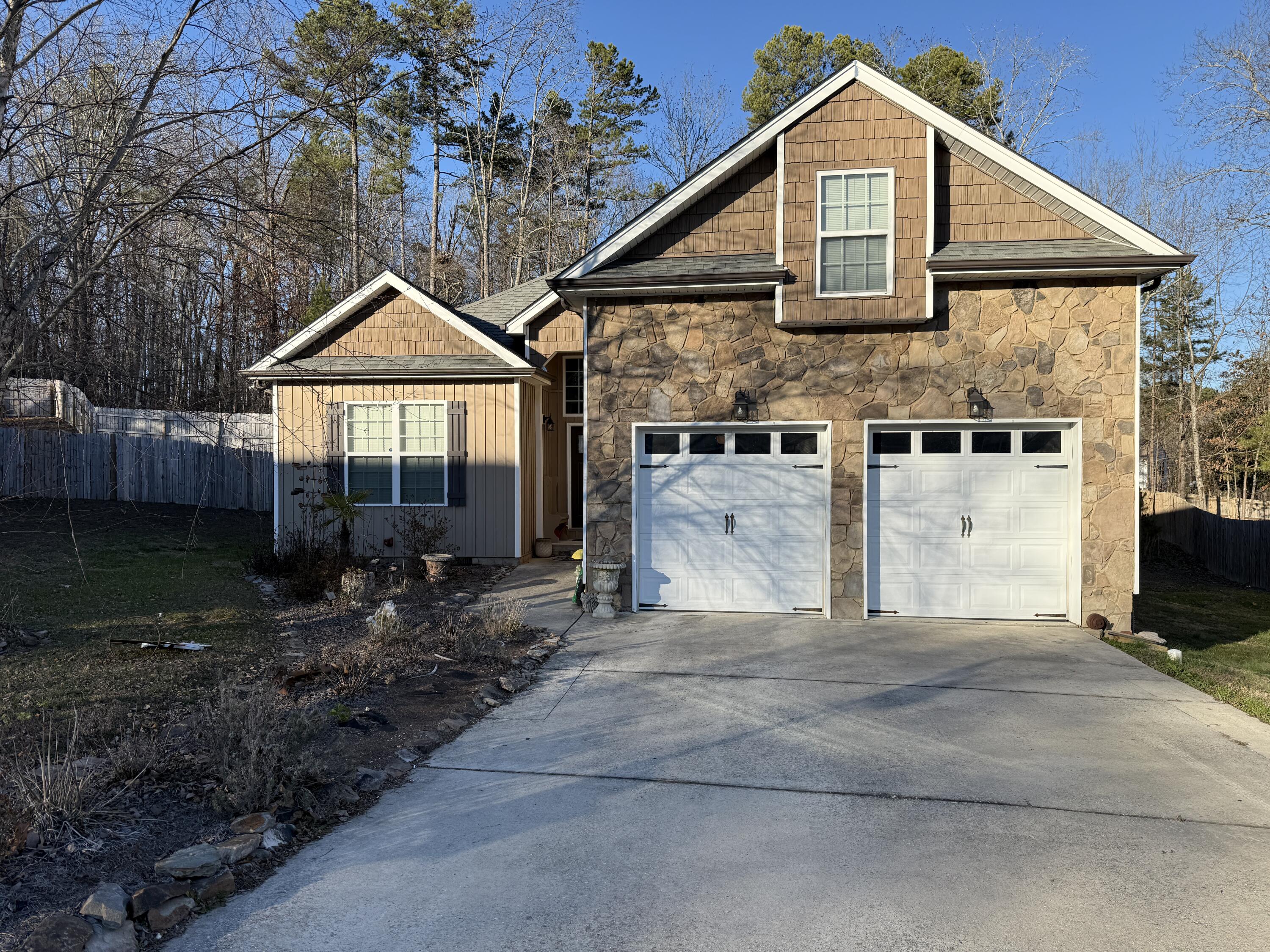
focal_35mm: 24
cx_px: 635
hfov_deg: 71.6
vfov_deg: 56.8
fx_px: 881
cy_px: 476
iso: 80
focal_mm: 6.76
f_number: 1.78
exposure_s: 1/2445
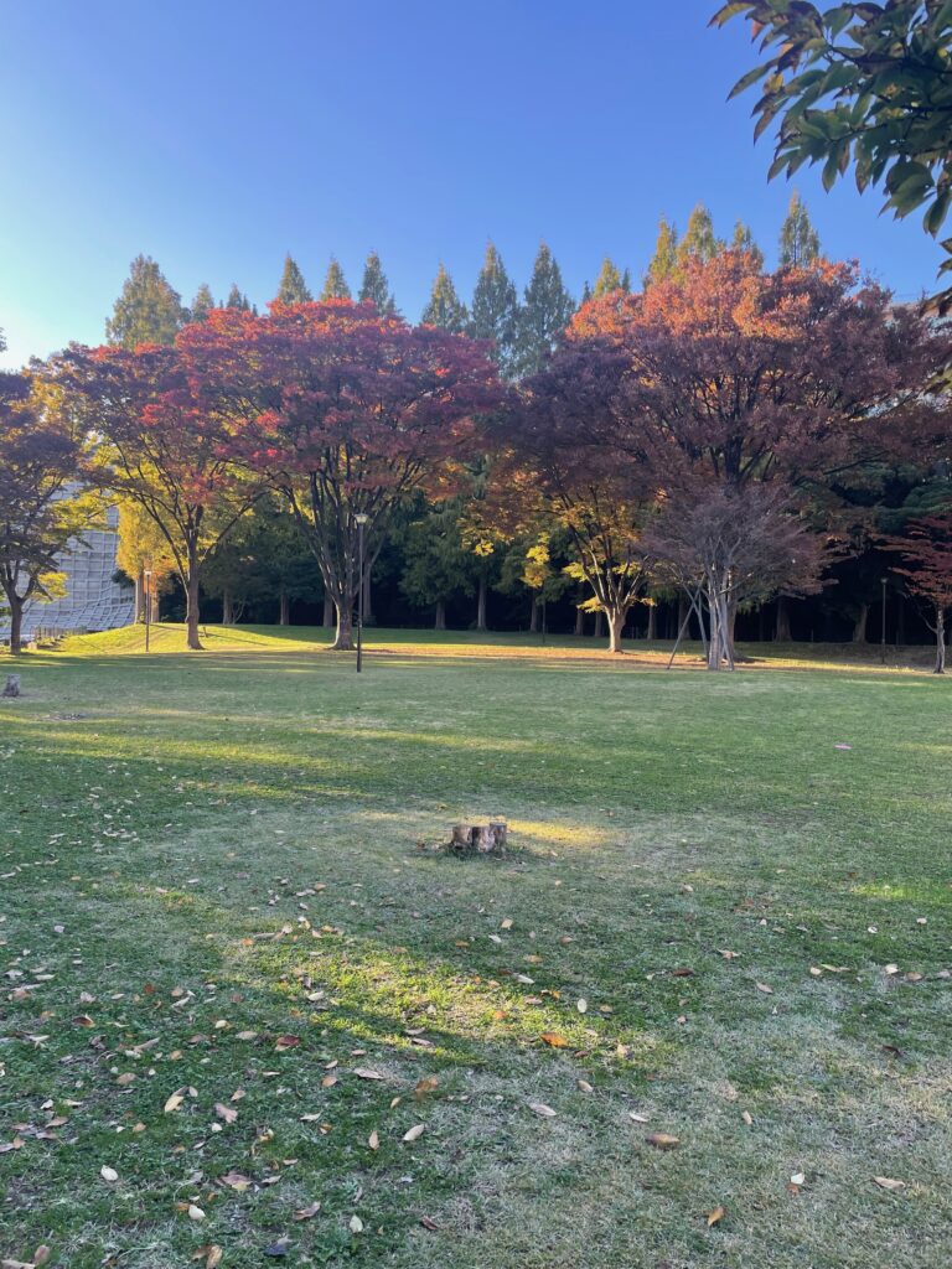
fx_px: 953
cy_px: 634
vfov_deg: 67.3
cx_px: 476
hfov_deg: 53.1
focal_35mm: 26
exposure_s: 1/270
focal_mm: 4.2
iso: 32
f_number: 1.6
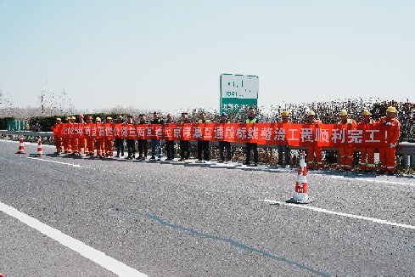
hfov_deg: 45.4
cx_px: 208
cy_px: 138
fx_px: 496
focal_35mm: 43
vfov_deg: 31.2
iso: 100
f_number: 7.1
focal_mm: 43
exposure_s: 1/320
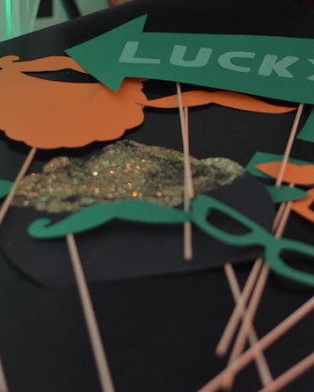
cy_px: 166
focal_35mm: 126
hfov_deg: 12.2
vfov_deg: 15.3
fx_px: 1463
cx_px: 242
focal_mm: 50
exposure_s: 1/80
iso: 1250
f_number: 1.8
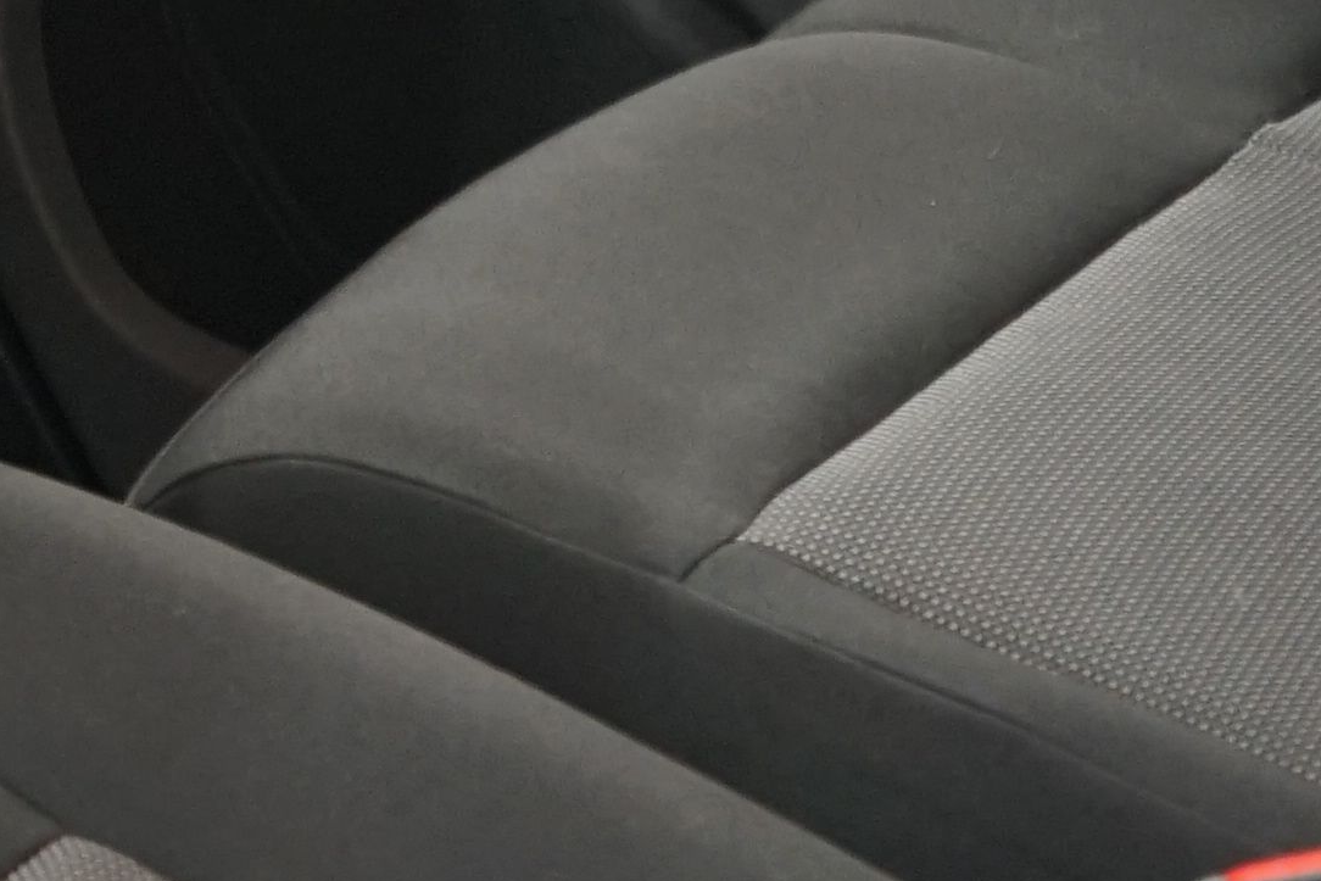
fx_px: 5688
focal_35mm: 155
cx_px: -1690
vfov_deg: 8.8
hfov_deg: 11.3
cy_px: 49
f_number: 4.5
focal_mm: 28
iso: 800
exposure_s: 1/10
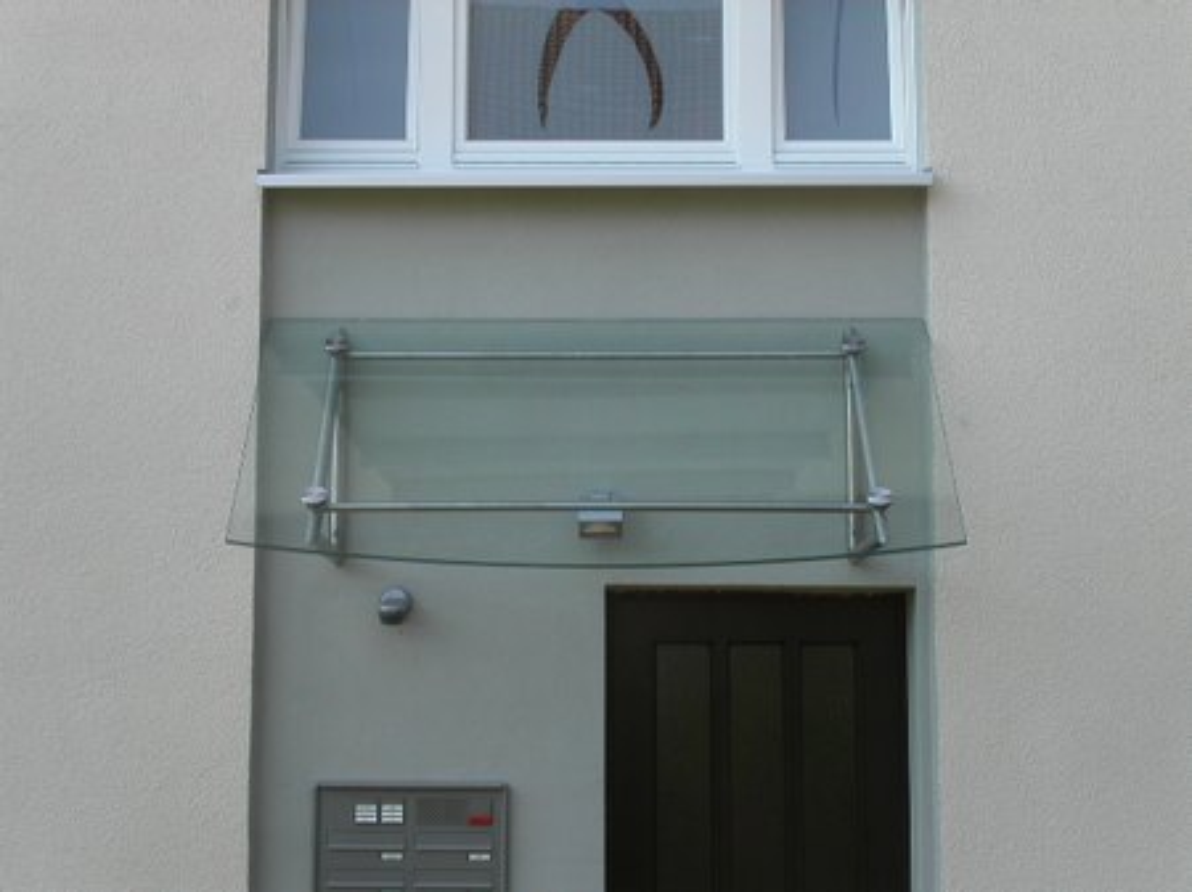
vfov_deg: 21.9
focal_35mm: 67
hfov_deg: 29.0
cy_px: 446
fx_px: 2306
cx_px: 596
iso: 100
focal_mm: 13.8
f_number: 5.6
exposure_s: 1/180
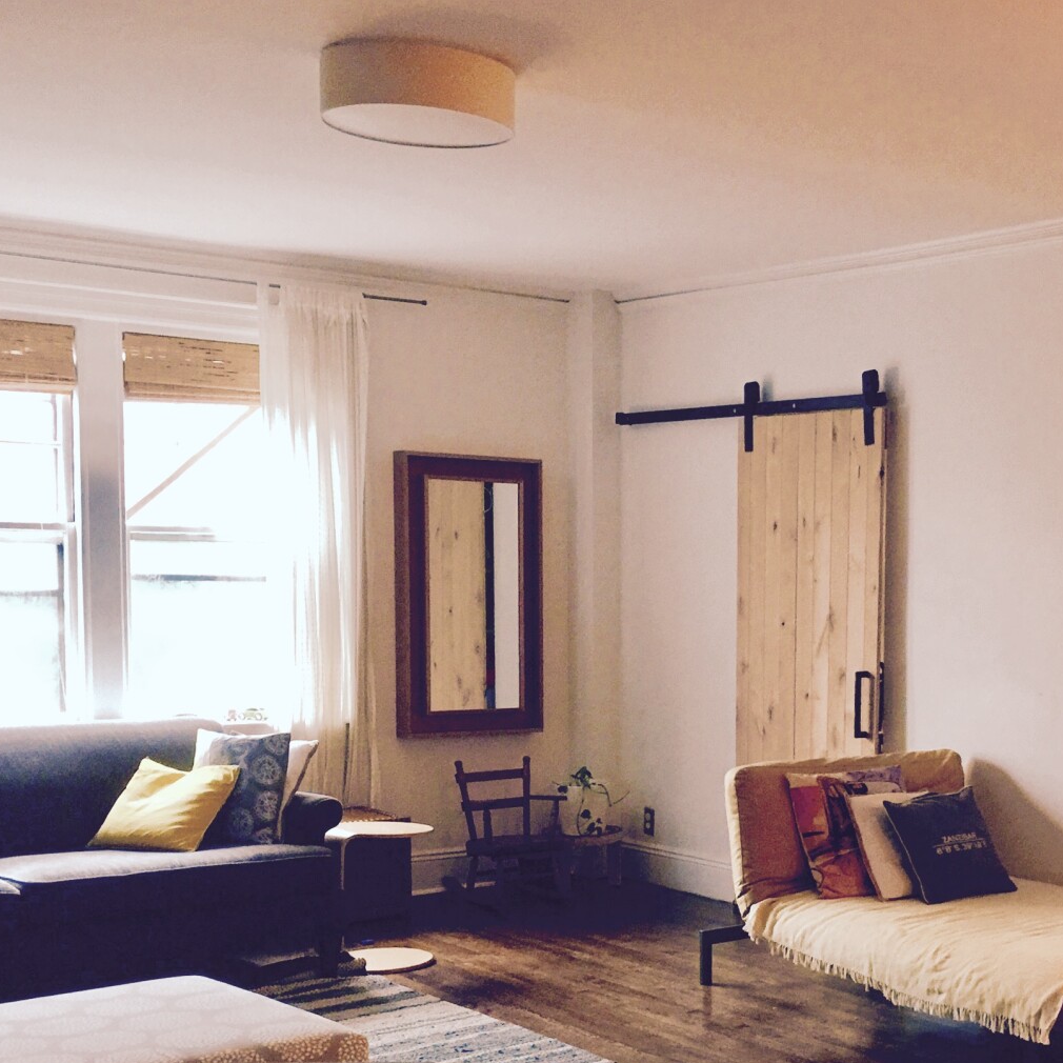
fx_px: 1807
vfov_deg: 32.4
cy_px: 740
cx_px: 901
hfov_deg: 31.6
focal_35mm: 52
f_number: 2.2
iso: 125
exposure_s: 1/10
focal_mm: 4.15
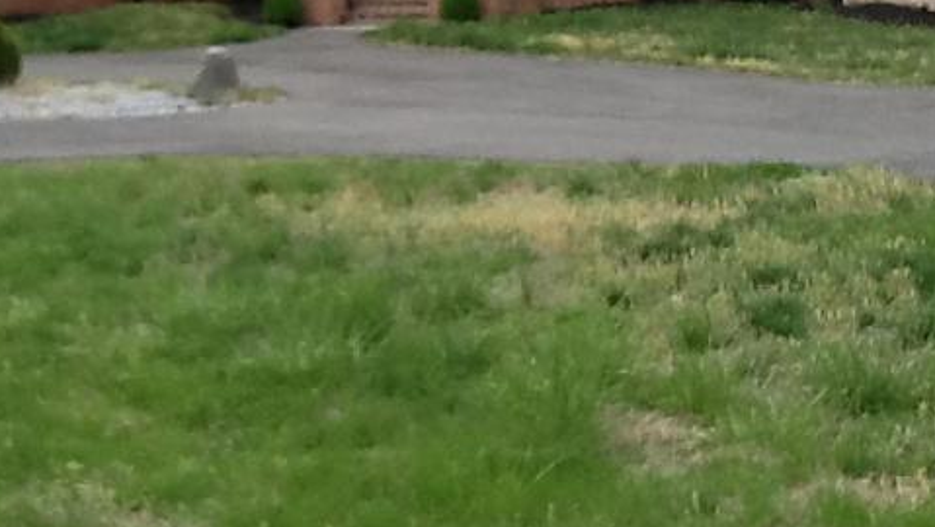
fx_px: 2381
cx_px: 365
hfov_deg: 22.2
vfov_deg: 12.5
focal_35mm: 96
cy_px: 61
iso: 40
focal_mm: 2.03
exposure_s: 1/652
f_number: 2.4
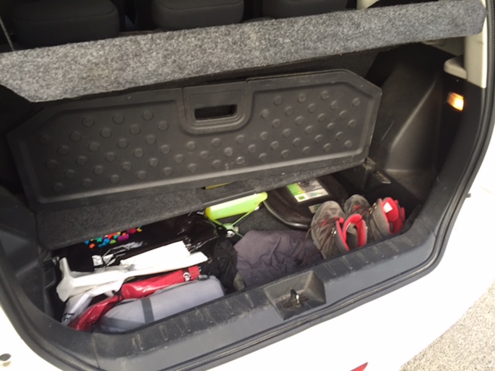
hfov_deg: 61.7
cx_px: 248
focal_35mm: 29
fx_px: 415
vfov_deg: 48.2
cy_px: 186
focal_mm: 4.15
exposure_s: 1/50
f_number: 2.2
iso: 40
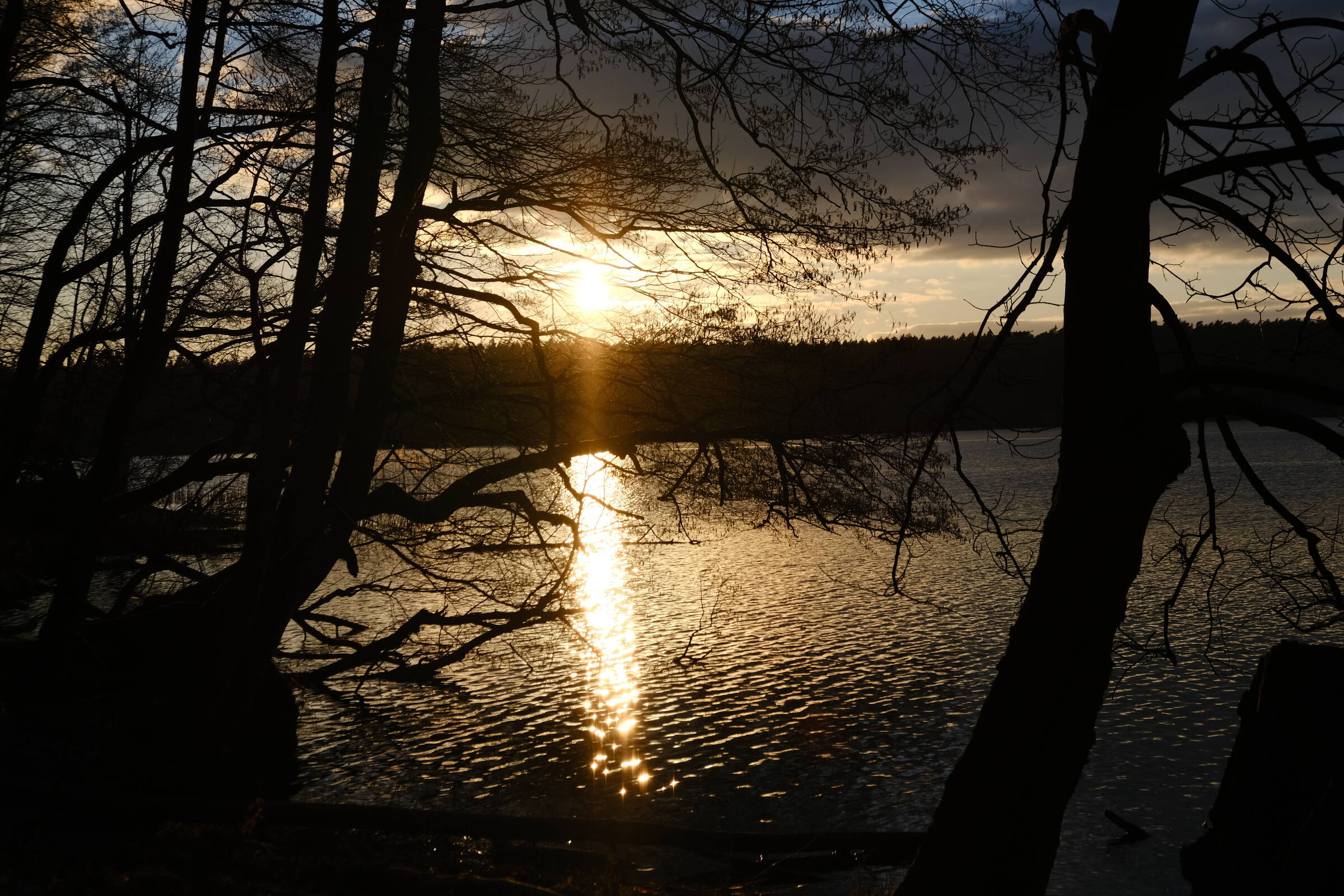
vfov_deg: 26.5
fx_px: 1904
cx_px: 672
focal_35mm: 51
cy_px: 448
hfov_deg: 38.9
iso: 320
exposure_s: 1/2900
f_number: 5
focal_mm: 34.3
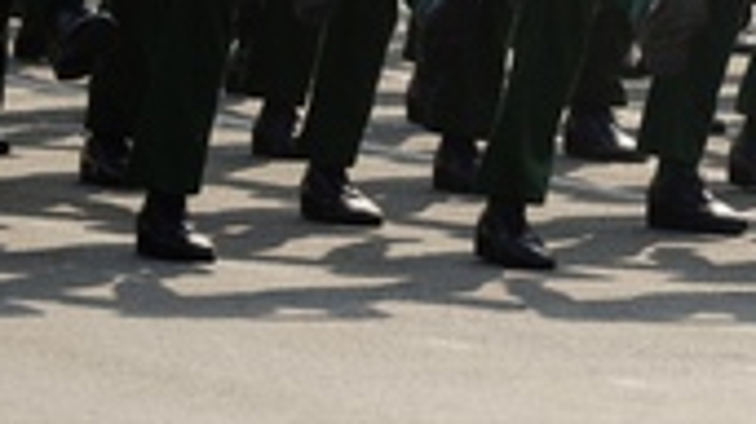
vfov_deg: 1.5
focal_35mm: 785
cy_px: -426
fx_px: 15729
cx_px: 1039
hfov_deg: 2.7
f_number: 2.8
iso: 250
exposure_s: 1/2000
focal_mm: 200
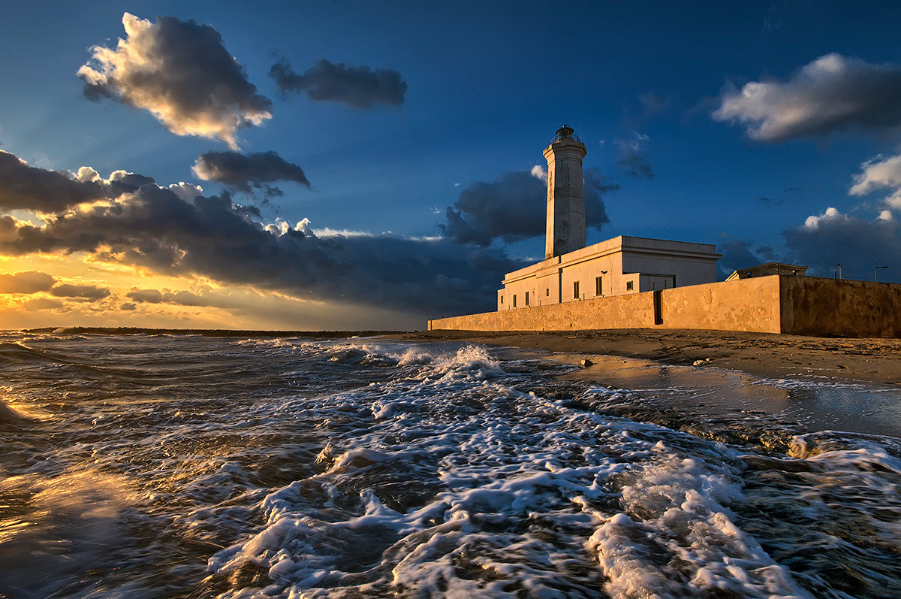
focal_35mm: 15
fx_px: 375
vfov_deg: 77.2
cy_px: 300
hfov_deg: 100.5
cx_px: 450
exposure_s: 1/30
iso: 100
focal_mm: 10
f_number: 16
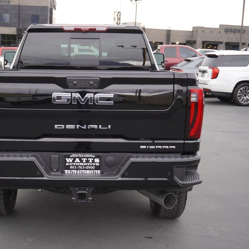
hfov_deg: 30.5
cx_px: 80
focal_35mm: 56
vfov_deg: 30.7
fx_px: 453
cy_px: 125
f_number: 4.5
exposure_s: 1/60
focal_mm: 29
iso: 160
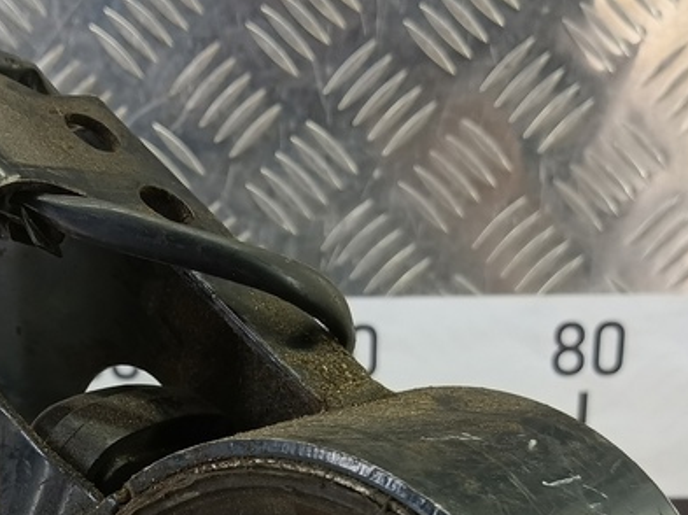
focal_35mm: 60
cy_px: 613
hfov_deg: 31.8
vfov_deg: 22.5
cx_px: 203
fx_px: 1191
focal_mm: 4.11
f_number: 1.6
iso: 180
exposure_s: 1/50
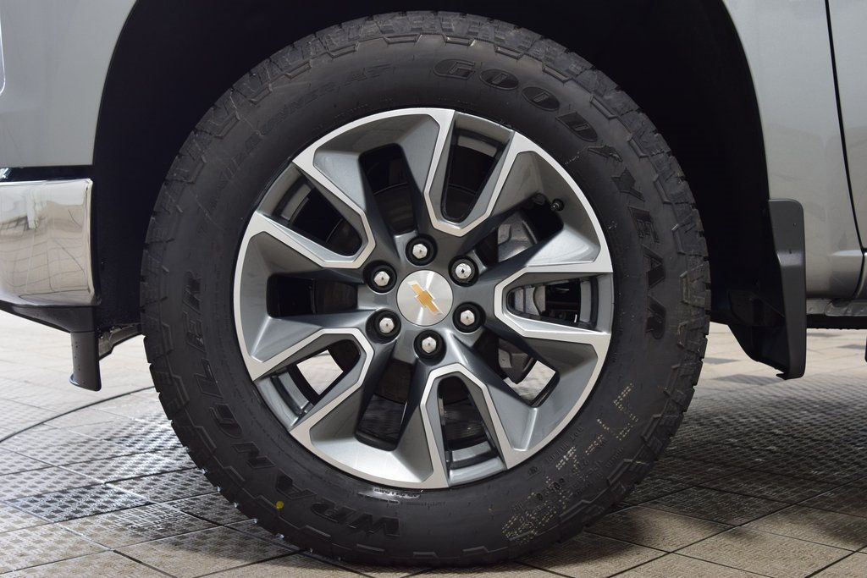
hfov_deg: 43.6
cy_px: 289
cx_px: 434
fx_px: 1084
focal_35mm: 45
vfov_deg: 29.9
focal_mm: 30
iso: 640
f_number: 6.3
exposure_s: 1/15
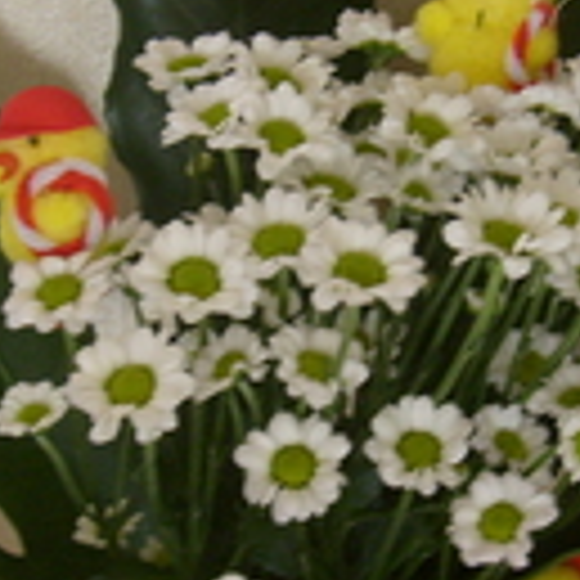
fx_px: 2047
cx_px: 337
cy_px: 292
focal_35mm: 108
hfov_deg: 16.1
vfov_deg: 16.1
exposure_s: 1/45
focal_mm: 5.8
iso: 80
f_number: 2.8
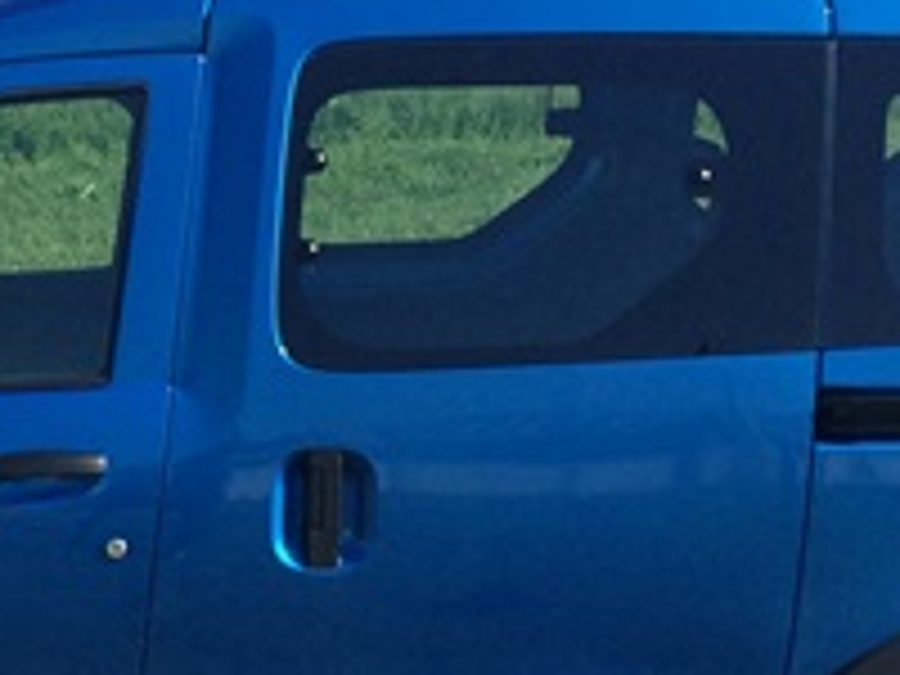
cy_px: 452
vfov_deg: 14.2
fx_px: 2704
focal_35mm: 104
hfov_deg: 18.2
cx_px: -72
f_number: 2.2
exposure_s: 1/1580
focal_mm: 4.15
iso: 32
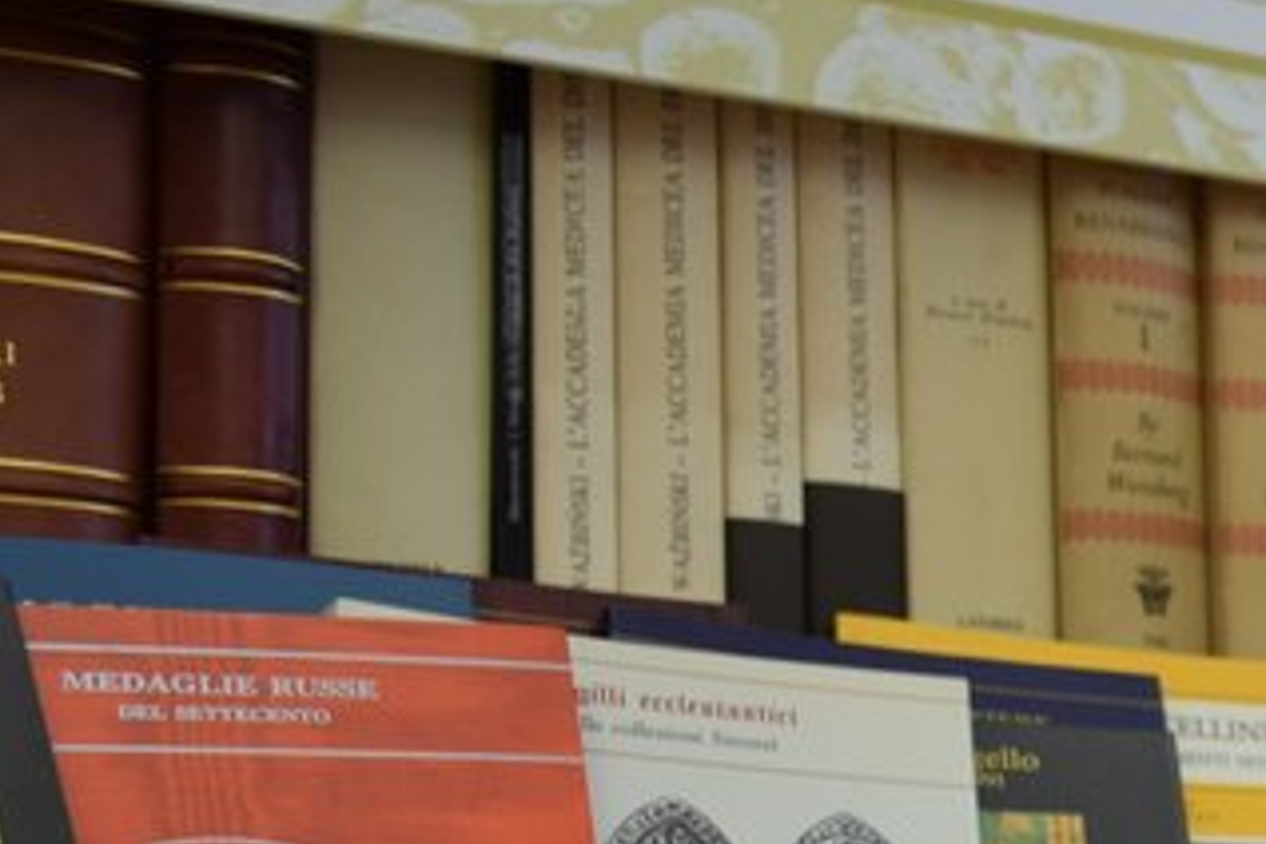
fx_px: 3059
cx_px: 1903
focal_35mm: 87
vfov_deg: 15.1
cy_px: 1027
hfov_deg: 20.1
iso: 100
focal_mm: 18
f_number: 3.5
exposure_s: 1/8
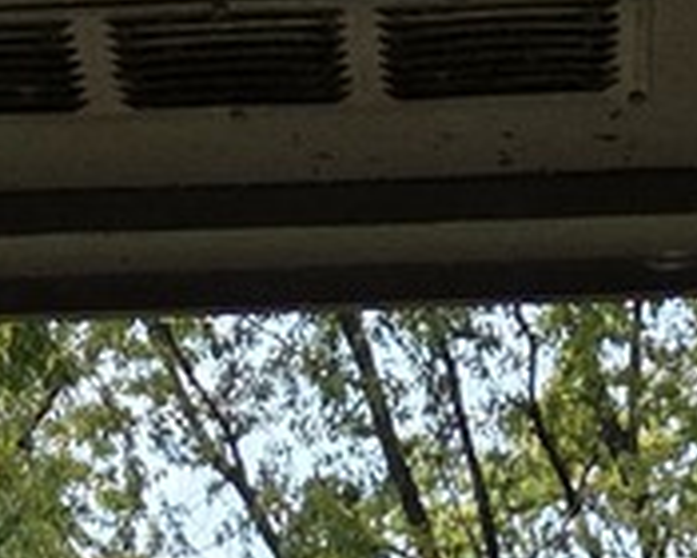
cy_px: 1798
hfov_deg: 10.4
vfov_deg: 7.2
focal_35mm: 185
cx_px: 339
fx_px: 3816
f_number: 1.8
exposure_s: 1/1946
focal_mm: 5.4
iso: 80
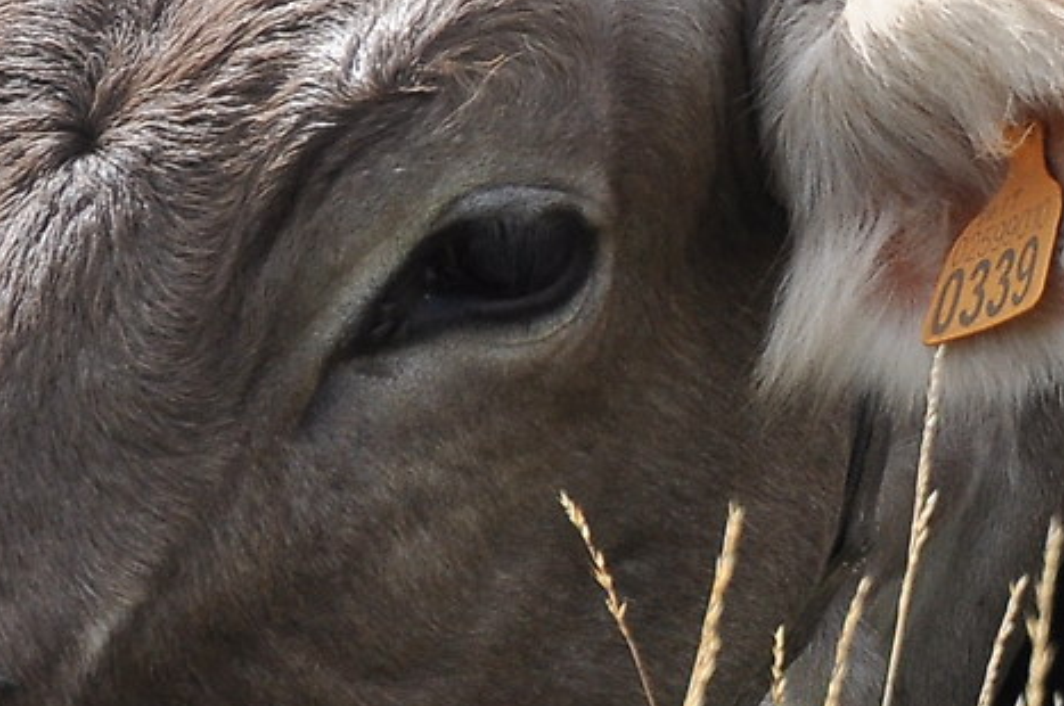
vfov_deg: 9.3
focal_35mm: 147
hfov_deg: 12.8
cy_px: 515
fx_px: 4326
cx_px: 1900
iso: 400
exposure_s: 1/1250
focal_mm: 19
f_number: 7.1
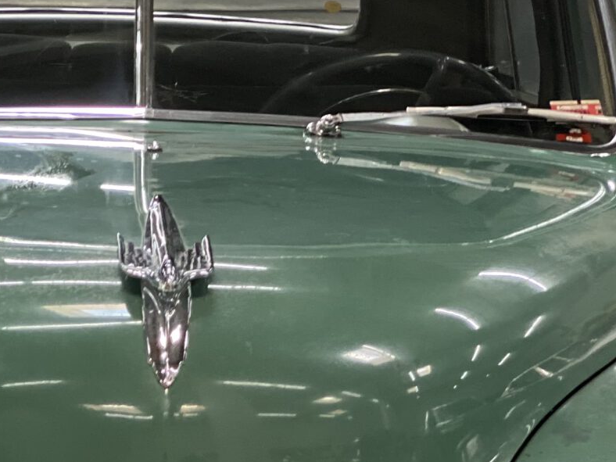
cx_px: 166
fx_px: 3007
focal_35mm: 169
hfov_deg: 11.7
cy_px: 648
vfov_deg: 8.6
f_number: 2
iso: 160
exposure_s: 1/33
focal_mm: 6
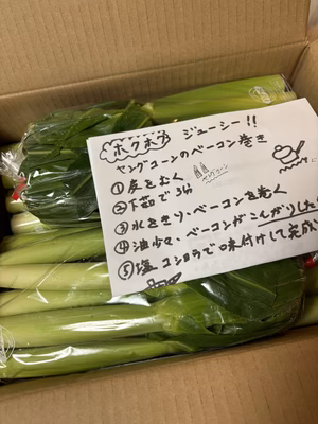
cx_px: 159
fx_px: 318
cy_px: 212
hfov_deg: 53.1
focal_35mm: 26
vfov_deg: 67.3
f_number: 1.6
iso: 100
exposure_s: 1/50
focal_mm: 5.96
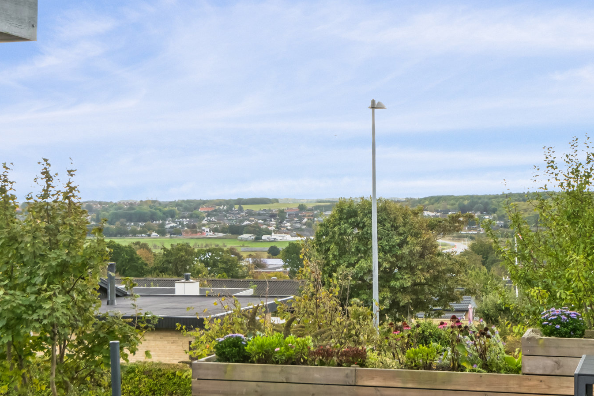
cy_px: 226
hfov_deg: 25.9
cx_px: 240
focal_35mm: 78
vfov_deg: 17.5
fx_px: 1287
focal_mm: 35
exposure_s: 1/100
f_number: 11
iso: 800
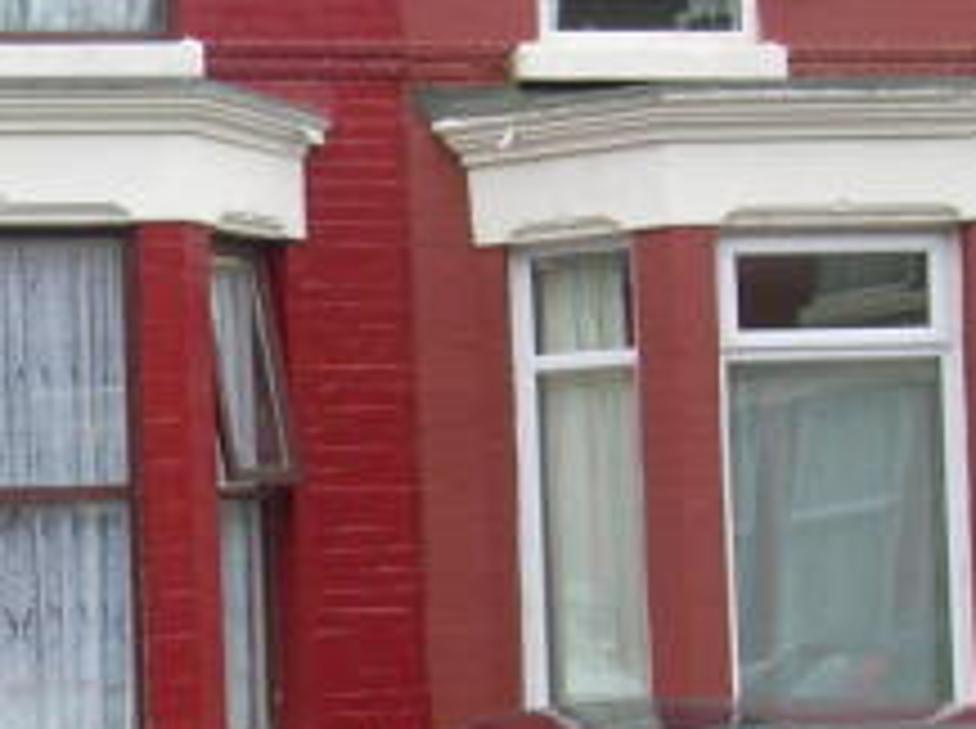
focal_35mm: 105
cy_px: 439
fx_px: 2956
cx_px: -56
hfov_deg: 18.2
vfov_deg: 14.0
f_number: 3.9
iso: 50
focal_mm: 8
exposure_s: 1/84
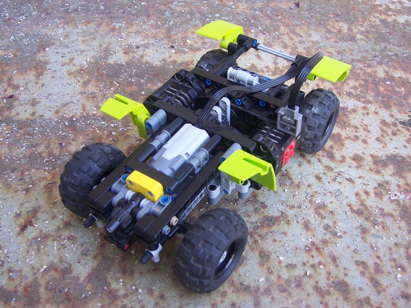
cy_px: 146
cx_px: 215
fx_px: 451
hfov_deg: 49.0
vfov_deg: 37.7
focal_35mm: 38
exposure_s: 1/45
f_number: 3
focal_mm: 6
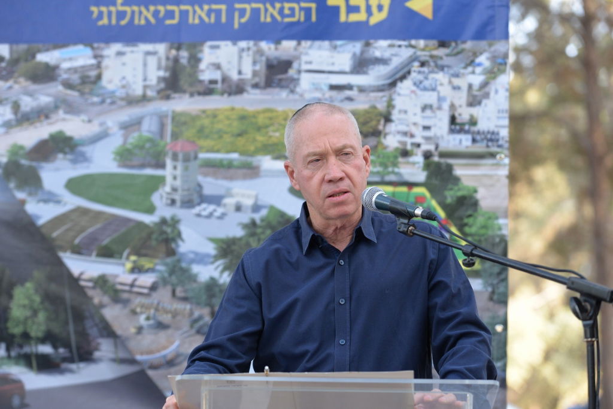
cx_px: 306
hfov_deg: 17.1
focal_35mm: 120
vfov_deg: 11.4
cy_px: 204
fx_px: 2043
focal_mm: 120
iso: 1000
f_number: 4.5
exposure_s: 1/250
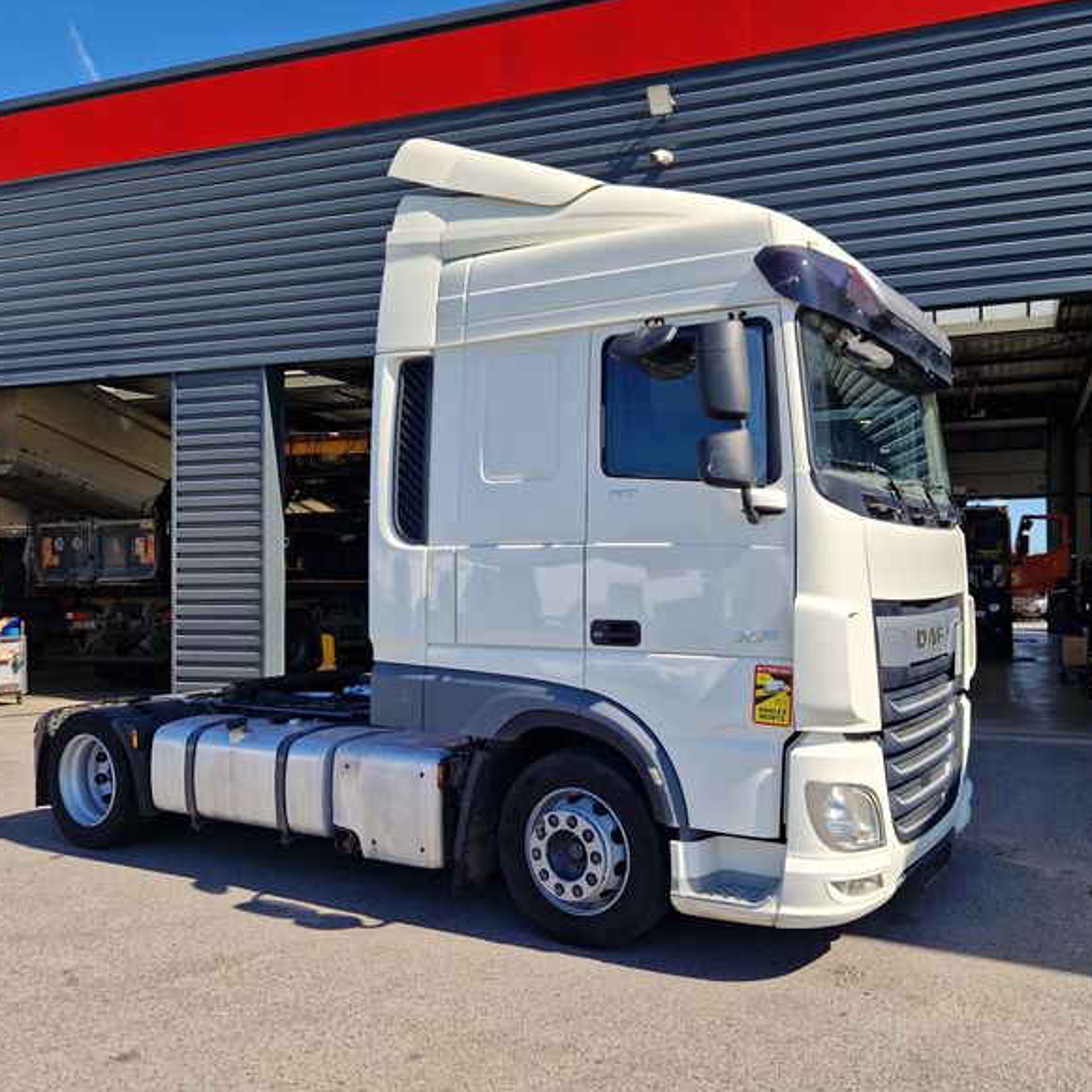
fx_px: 999
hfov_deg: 56.8
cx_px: 665
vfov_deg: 57.3
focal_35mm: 28
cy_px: 560
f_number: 1.8
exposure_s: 1/1068
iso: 50
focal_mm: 5.4
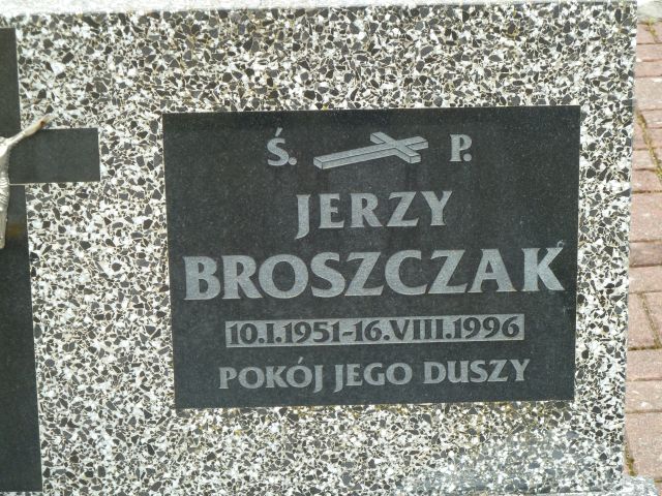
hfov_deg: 16.6
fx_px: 2276
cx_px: 331
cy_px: 248
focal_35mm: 119
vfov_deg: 12.5
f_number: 4.4
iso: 100
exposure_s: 1/50
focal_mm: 19.5
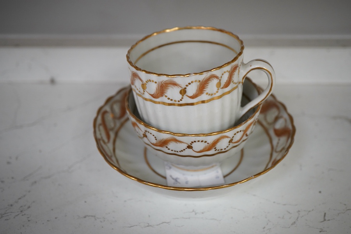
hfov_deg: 43.6
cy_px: 117
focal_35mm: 45
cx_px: 176
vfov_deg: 29.9
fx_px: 439
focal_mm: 30
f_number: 6.3
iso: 1250
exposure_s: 1/125
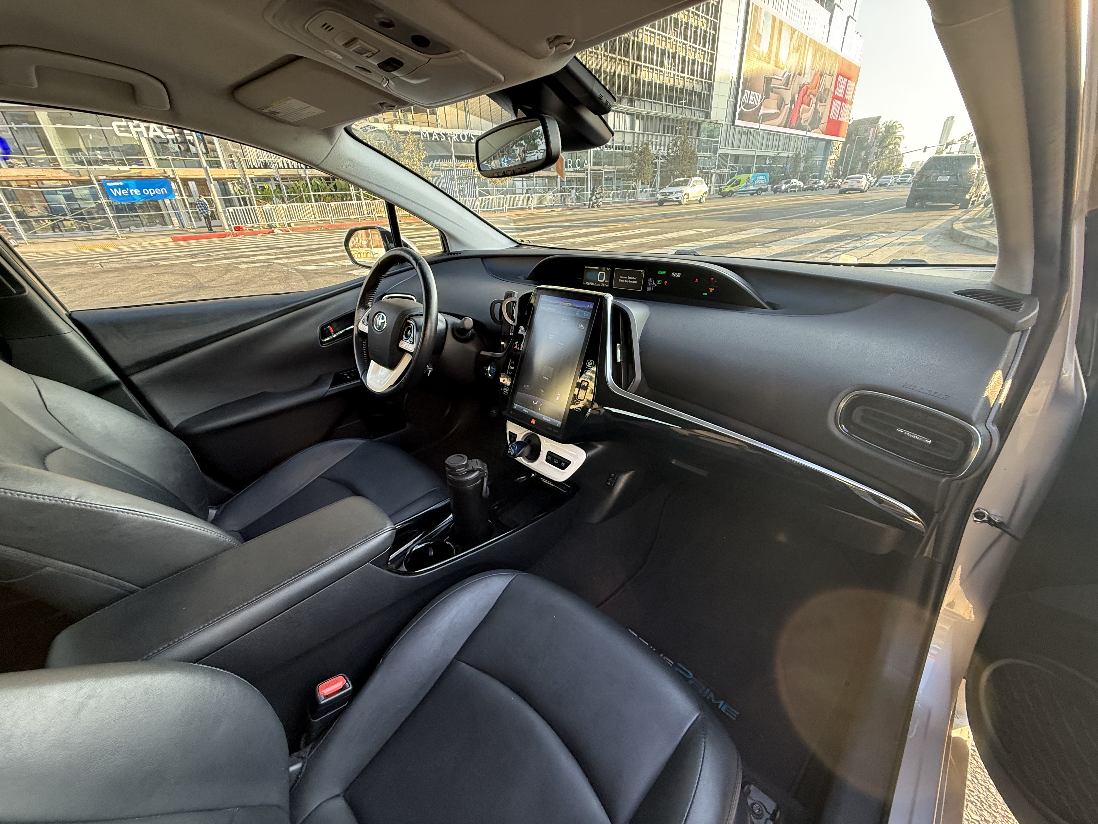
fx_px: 444
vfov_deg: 85.7
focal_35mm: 14
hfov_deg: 102.1
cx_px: 549
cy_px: 412
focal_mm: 2.22
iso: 160
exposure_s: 1/99
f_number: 2.2
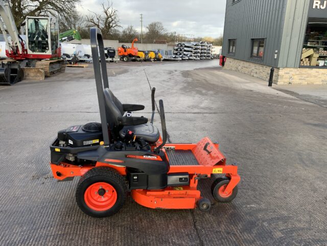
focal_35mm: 29
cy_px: 123
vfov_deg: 48.2
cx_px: 164
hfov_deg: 61.7
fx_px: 274
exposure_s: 1/344
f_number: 1.8
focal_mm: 3
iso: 16
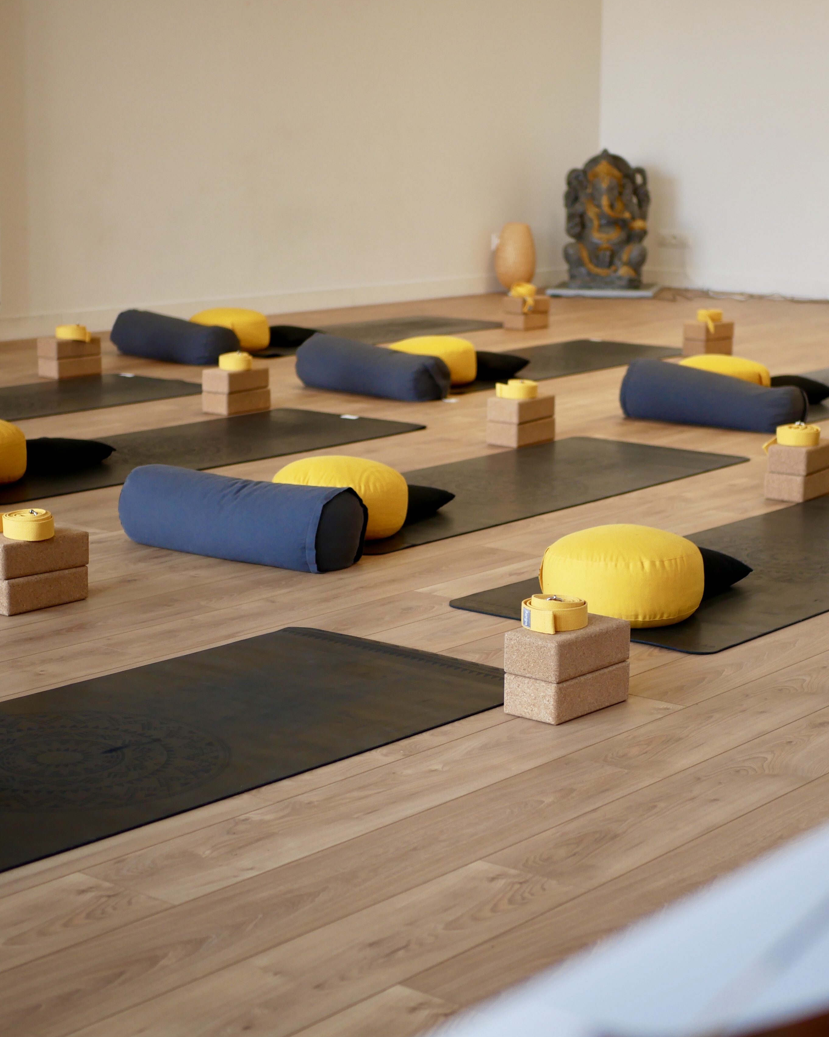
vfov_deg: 28.7
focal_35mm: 66
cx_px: 495
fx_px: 2024
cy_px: 513
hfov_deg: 23.1
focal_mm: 25
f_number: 1.7
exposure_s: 1/250
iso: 200
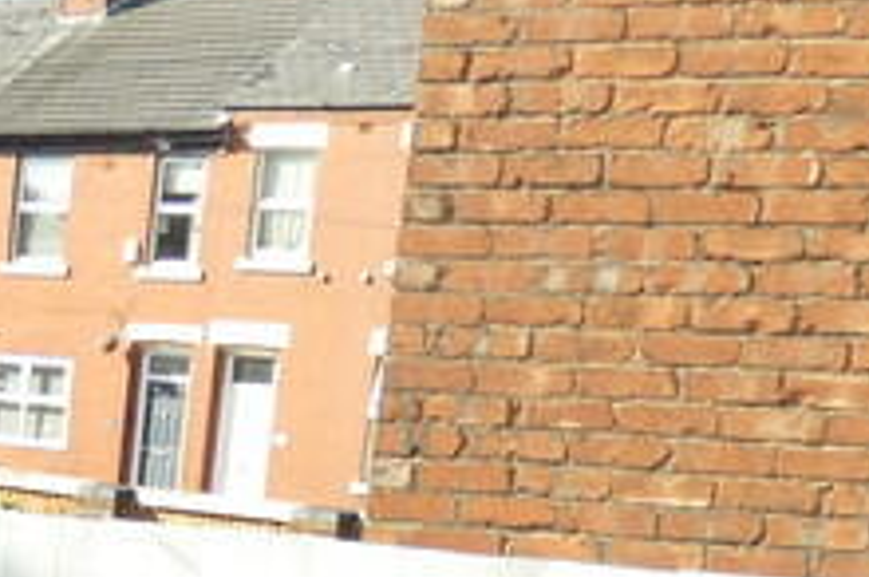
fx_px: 2338
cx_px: -462
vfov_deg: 13.1
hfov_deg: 18.5
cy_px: 925
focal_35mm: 97
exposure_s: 1/500
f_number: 2.8
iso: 80
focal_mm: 3.6
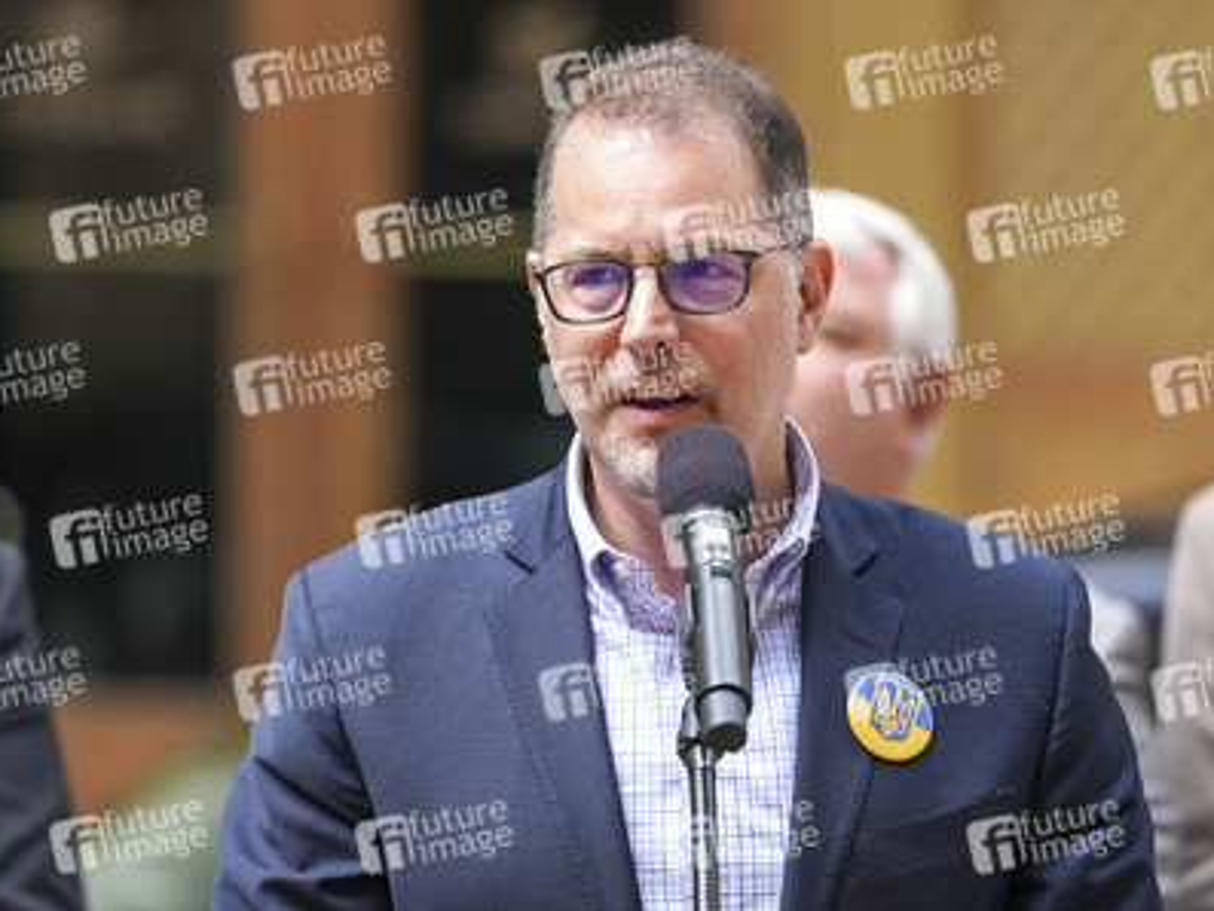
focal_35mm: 400
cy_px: 456
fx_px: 14032
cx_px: 657
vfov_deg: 3.7
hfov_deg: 5.0
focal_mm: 367
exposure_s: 1/640
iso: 1600
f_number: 5.6
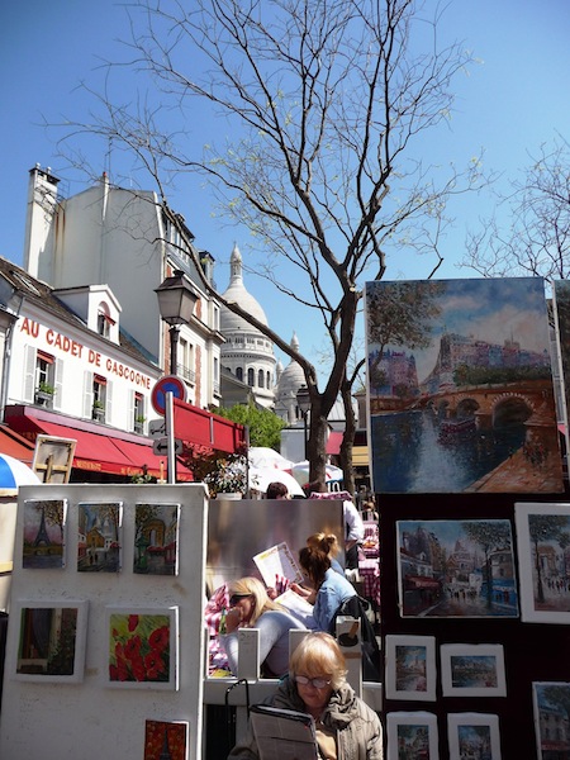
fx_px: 615
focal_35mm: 28
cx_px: 285
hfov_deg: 49.7
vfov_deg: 63.4
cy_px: 380
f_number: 3.3
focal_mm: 4.7
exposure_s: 1/1000
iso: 100
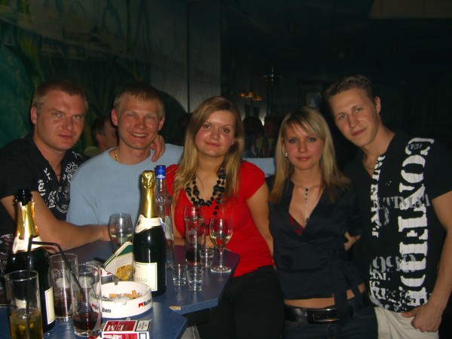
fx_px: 496
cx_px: 226
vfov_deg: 37.7
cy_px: 170
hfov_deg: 49.0
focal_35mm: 38
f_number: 2.8
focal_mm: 7.9
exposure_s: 1/60
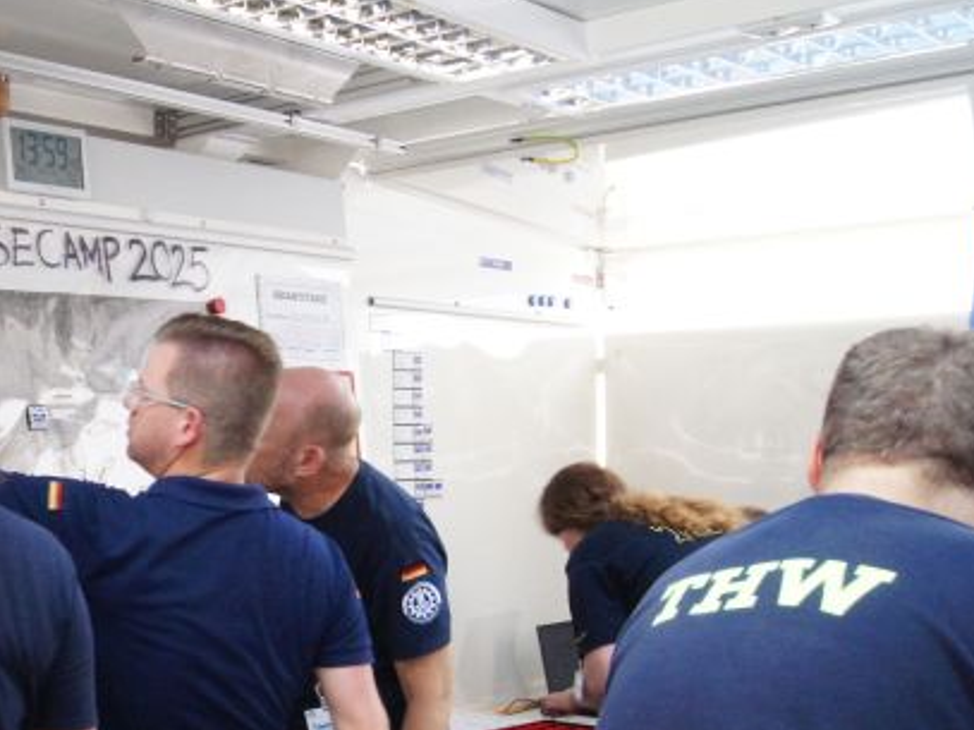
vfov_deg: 28.5
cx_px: 72
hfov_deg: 35.0
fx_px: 1435
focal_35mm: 51
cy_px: 431
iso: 1600
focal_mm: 18
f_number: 13
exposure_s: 1/25
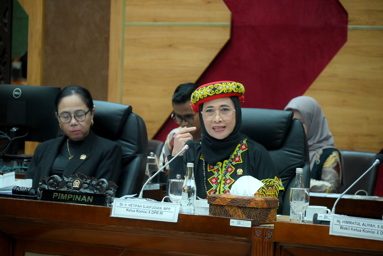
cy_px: 128
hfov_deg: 10.3
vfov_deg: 6.9
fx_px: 2128
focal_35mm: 200
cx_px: 192
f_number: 6.3
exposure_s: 1/100
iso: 5000
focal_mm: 200
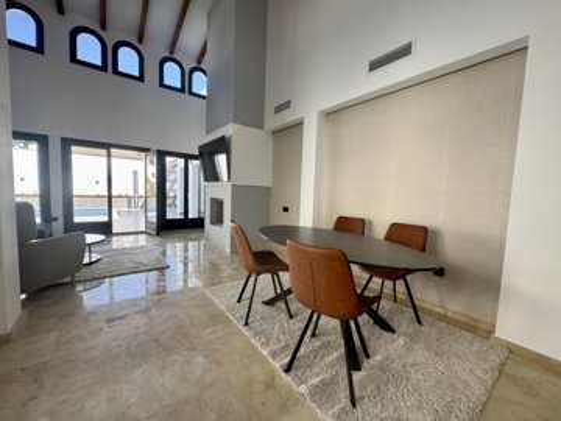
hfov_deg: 102.1
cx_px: 280
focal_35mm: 14
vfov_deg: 85.7
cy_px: 210
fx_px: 227
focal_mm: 2.22
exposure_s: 1/115
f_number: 2.2
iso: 40
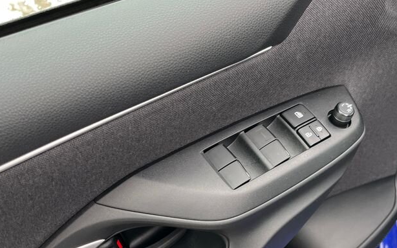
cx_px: 215
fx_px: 497
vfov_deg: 27.4
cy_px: 197
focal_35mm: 46
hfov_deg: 43.5
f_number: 1.6
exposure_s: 1/105
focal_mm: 5.1
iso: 125
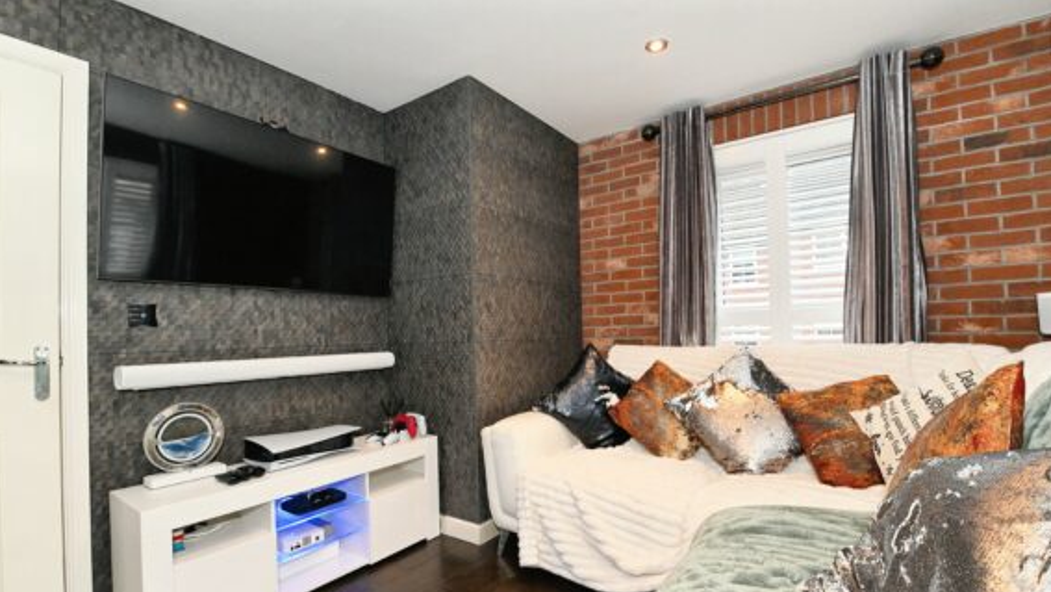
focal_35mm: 17
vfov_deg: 63.8
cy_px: 324
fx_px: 474
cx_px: 526
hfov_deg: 95.9
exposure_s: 1/60
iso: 6400
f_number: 10
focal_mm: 16
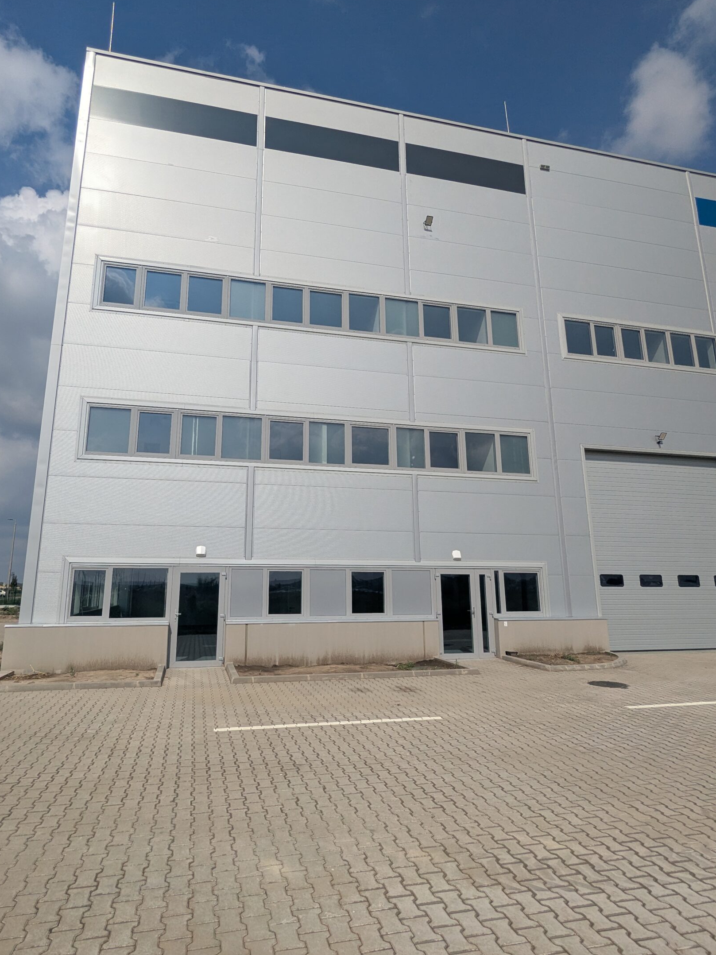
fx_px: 524
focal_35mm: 19
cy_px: 469
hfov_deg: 68.5
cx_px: 317
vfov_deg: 84.7
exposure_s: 1/7752
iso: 55
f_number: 2.2
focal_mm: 2.35
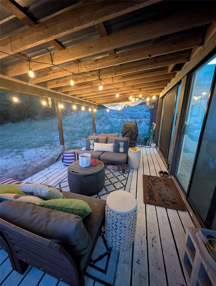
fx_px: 100
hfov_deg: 94.7
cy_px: 143
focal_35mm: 12
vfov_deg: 110.4
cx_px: 108
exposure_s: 1/24
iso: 1124
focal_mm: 2.23
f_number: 1.95
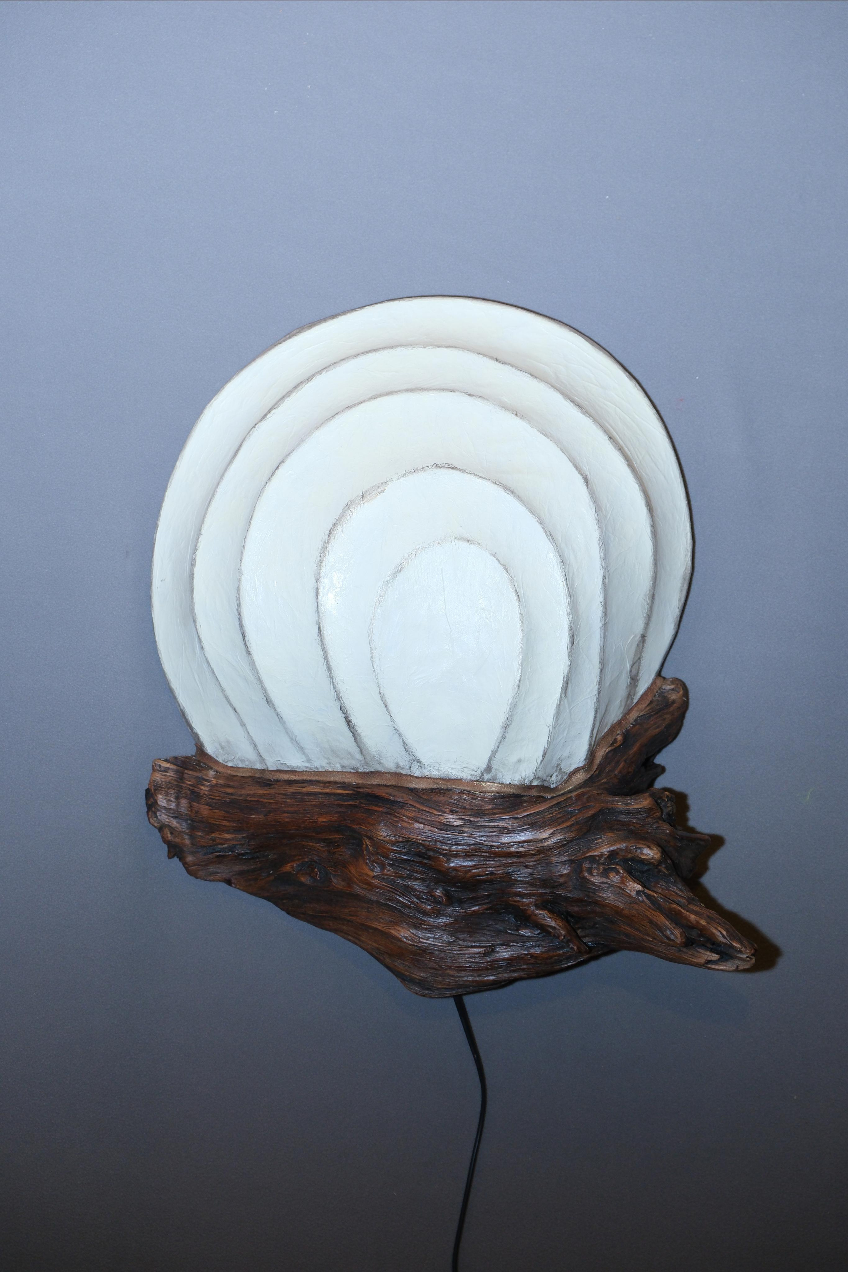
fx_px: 2438
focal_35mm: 69
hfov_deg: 19.7
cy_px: 636
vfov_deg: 29.2
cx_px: 424
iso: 800
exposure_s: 1/30
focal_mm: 46.3
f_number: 4
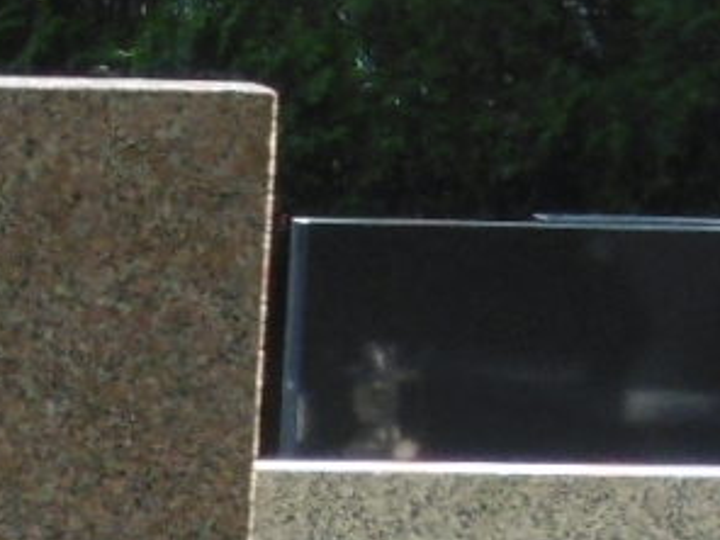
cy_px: 1343
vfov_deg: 4.8
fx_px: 6198
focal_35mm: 298
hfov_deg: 6.5
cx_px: -679
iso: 100
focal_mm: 7.7
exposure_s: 1/100
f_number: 3.8
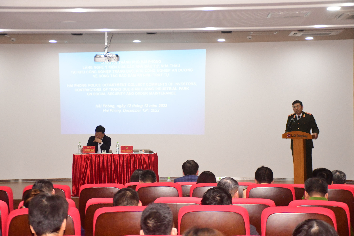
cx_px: 177
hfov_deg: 24.2
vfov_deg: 16.3
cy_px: 118
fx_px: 826
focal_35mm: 84
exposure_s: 1/200
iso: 5000
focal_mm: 56
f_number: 4.8
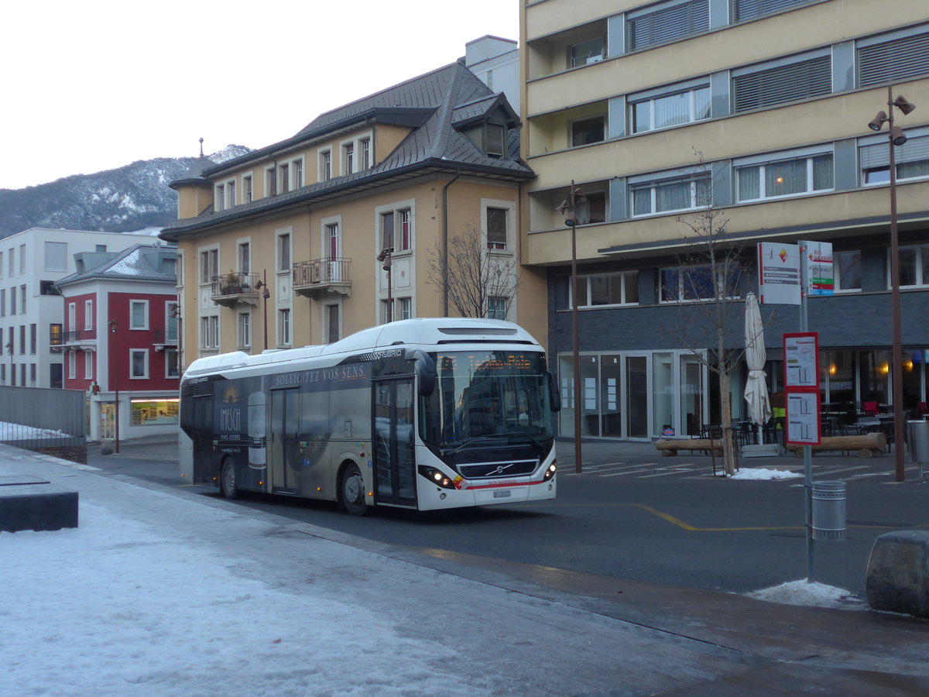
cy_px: 348
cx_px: 464
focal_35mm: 41
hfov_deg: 45.8
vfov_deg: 35.1
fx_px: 1100
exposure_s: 1/200
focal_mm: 8.4
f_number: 2.6
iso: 160
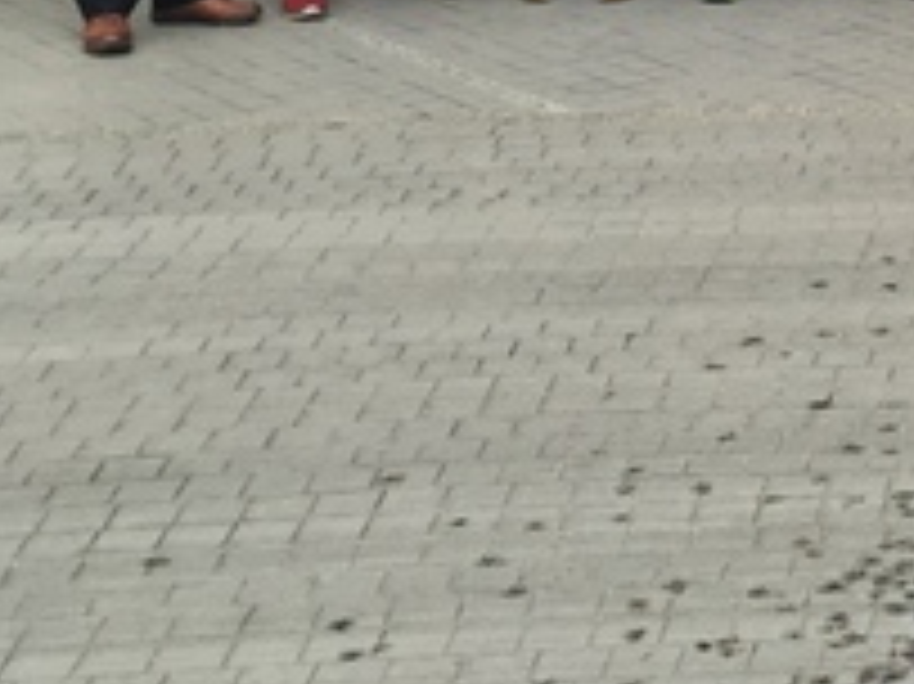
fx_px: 2639
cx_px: 1459
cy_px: -223
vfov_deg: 14.1
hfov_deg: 17.3
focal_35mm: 100
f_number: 2.2
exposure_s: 1/494
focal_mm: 4.15
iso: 32
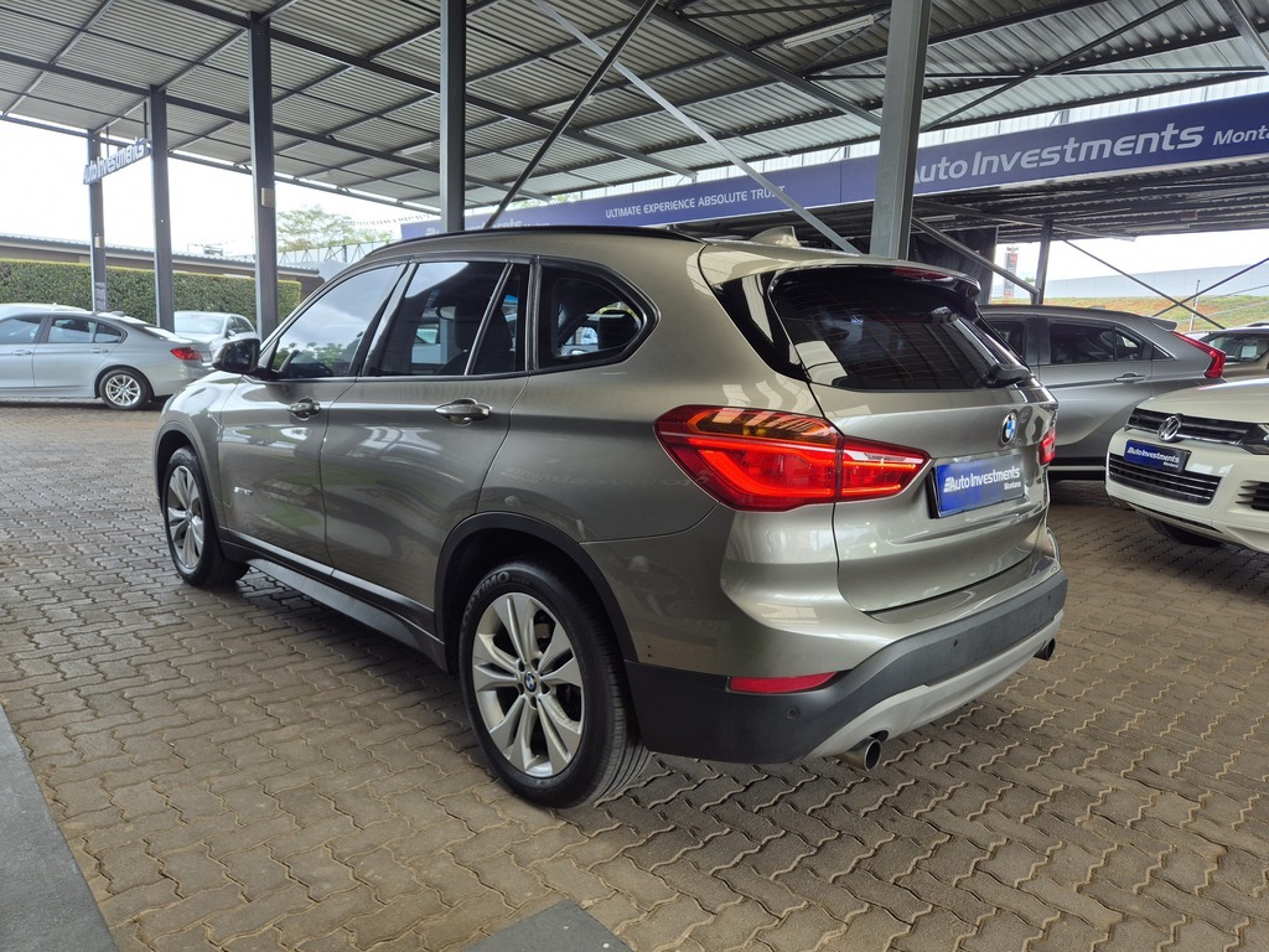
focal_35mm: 23
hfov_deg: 73.9
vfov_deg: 58.9
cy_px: 476
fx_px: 843
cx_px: 634
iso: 50
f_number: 1.8
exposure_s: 1/180
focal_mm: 5.4
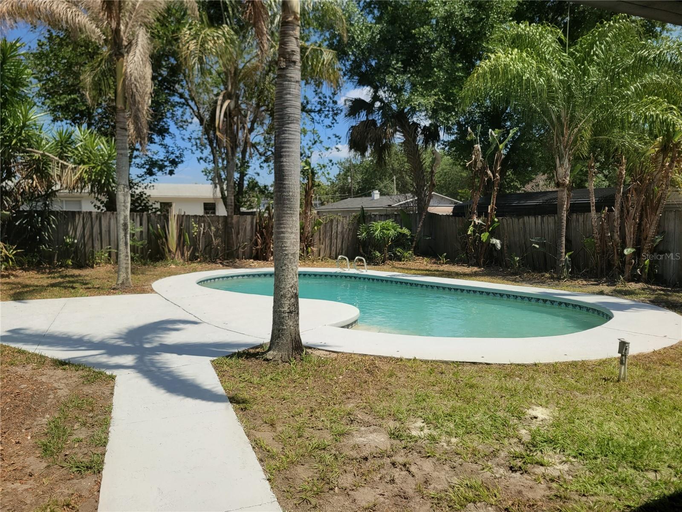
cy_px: 256
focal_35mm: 26
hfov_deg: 67.3
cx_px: 341
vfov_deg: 53.1
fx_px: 512
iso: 40
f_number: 1.8
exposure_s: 1/2417
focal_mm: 5.4
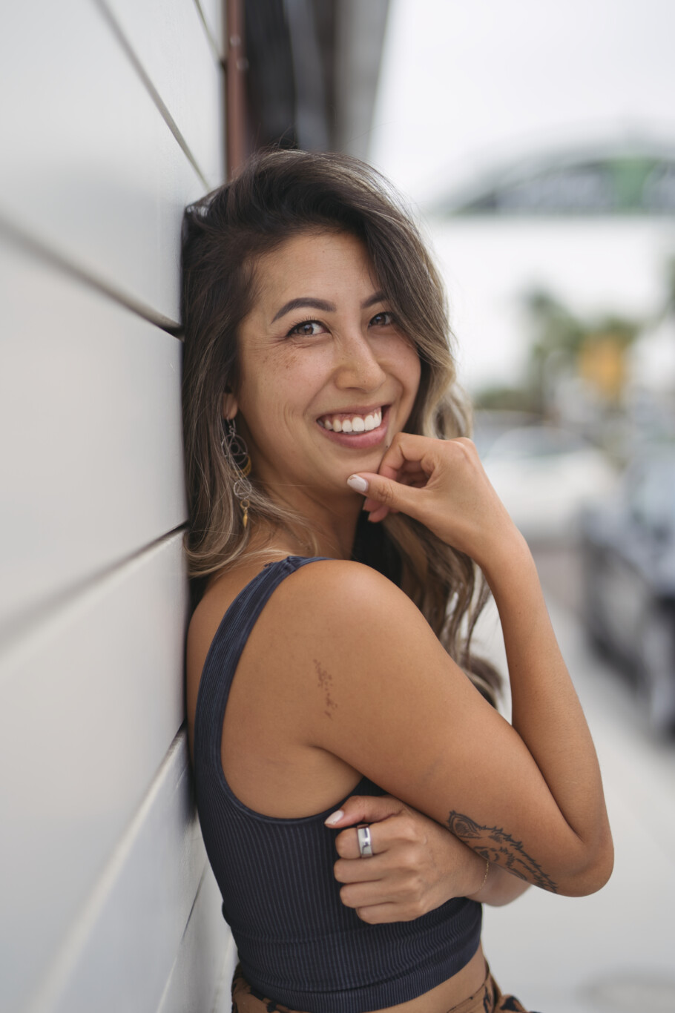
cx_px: 338
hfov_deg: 27.0
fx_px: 1407
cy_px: 506
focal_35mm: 50
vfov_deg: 39.6
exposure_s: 1/2000
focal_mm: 50
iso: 100
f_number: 1.4
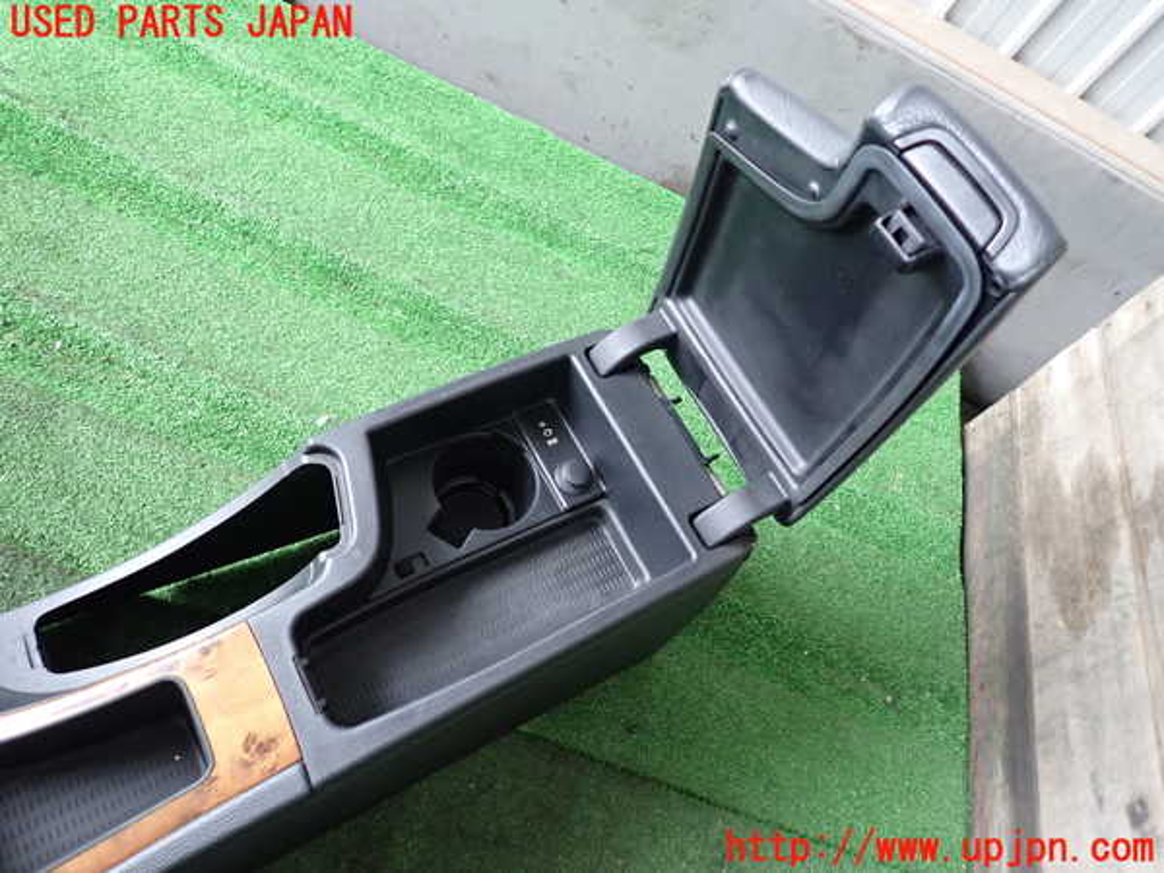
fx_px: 841
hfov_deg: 69.4
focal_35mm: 25
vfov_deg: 54.9
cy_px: 436
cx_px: 582
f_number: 2
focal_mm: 4.5
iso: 320
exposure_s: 1/30
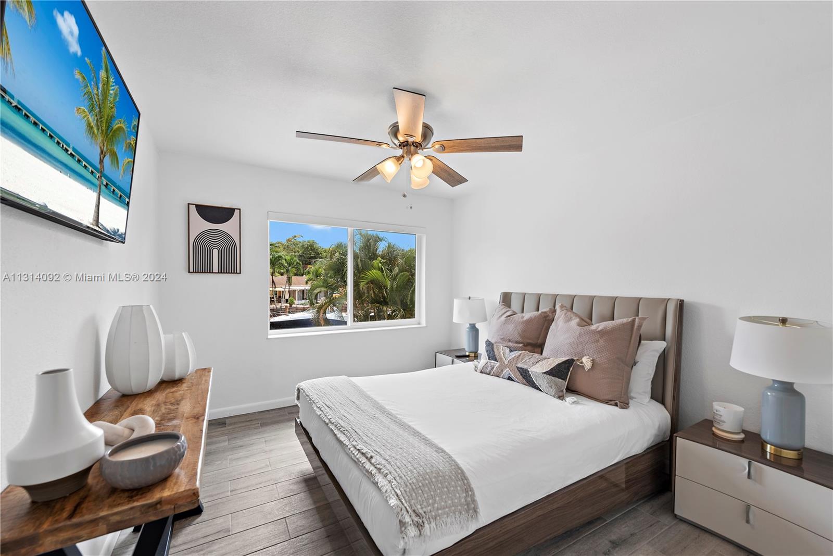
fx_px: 324
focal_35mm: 14
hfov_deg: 104.2
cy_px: 278
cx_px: 416
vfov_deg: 81.2
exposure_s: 1/13
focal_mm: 14
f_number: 8
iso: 320
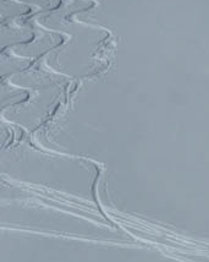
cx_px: -20
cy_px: 78
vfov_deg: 7.6
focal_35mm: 255
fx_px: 1973
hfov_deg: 6.0
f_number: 8
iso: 80
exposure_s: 1/1300
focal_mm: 12.2
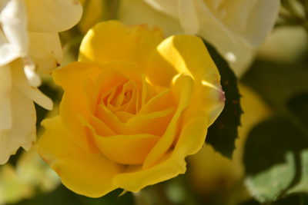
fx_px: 2567
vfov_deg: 4.6
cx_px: 154
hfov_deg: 6.9
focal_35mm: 300
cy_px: 102
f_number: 6.3
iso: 100
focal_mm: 200
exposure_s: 1/250
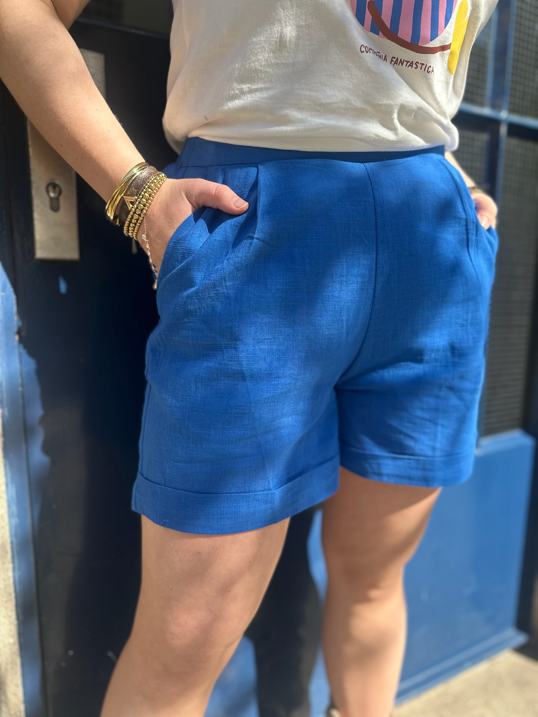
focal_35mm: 24
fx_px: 497
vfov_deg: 71.6
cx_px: 269
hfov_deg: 56.8
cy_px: 358
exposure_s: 1/1050
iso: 80
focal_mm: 6.86
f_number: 1.78
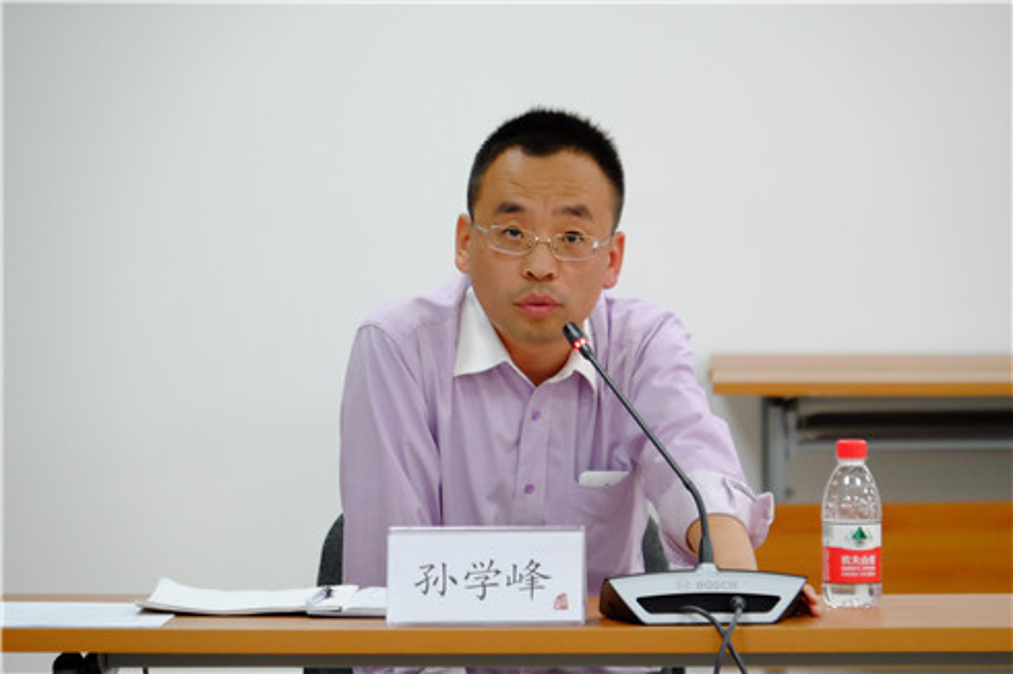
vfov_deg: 8.3
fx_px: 4640
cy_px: 337
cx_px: 506
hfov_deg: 12.5
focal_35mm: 165
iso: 3200
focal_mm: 110
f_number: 5.6
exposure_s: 1/60
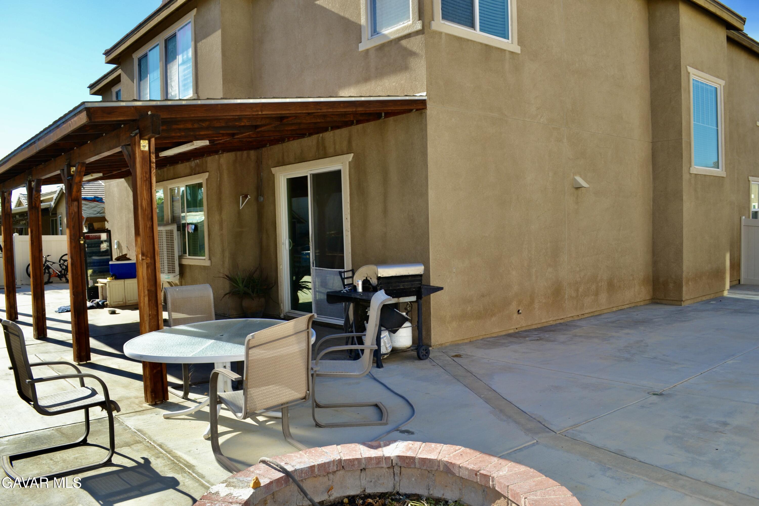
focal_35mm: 27
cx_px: 380
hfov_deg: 67.4
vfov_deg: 47.9
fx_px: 569
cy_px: 253
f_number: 7.1
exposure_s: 1/200
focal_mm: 18
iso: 100
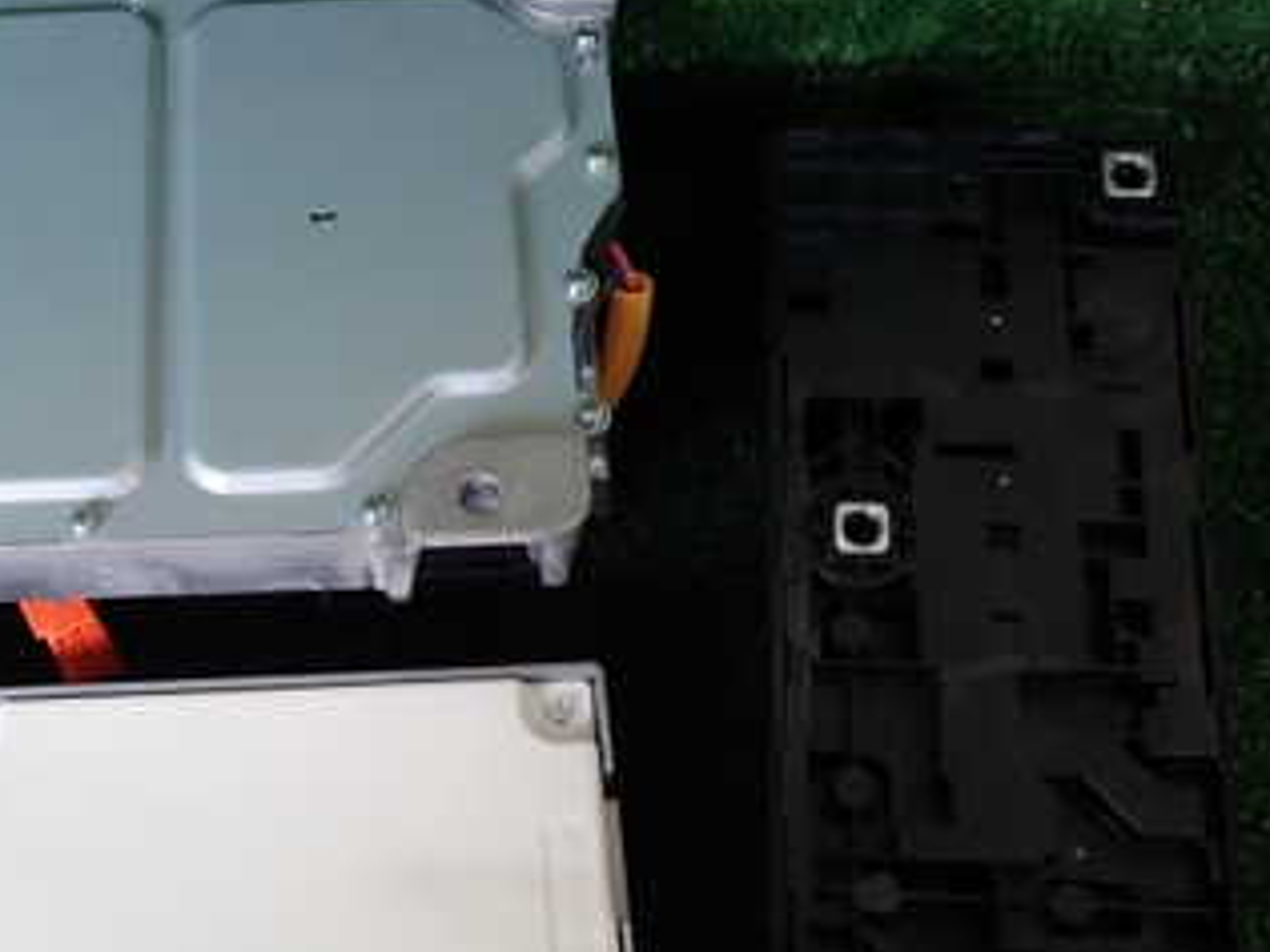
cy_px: 562
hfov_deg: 33.1
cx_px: 322
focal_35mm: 57
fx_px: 2091
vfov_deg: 25.6
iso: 125
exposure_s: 1/60
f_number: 2.3
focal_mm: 5.4
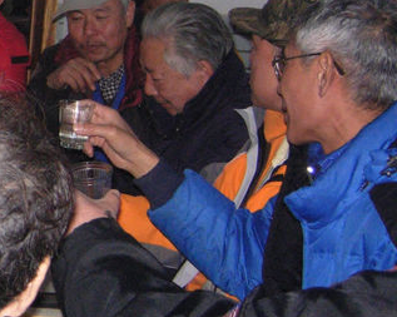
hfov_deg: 16.3
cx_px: -139
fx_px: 1303
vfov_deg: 13.8
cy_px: 98
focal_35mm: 111
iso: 200
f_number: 2.7
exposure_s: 1/181
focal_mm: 7.5
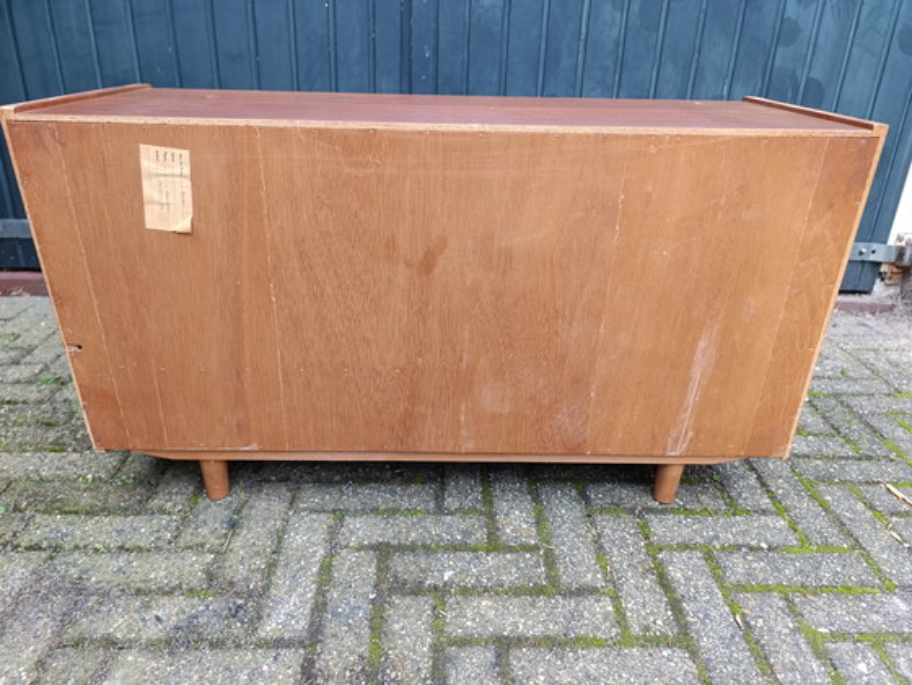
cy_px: 342
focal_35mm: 23
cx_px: 456
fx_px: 606
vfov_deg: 59.0
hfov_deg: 73.9
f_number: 1.6
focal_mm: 6.14
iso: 500
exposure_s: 1/100
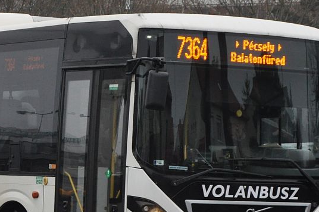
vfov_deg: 6.9
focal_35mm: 198
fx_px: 1752
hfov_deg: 10.4
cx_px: 44
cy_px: 103
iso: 1000
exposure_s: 1/500
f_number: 5
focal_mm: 50
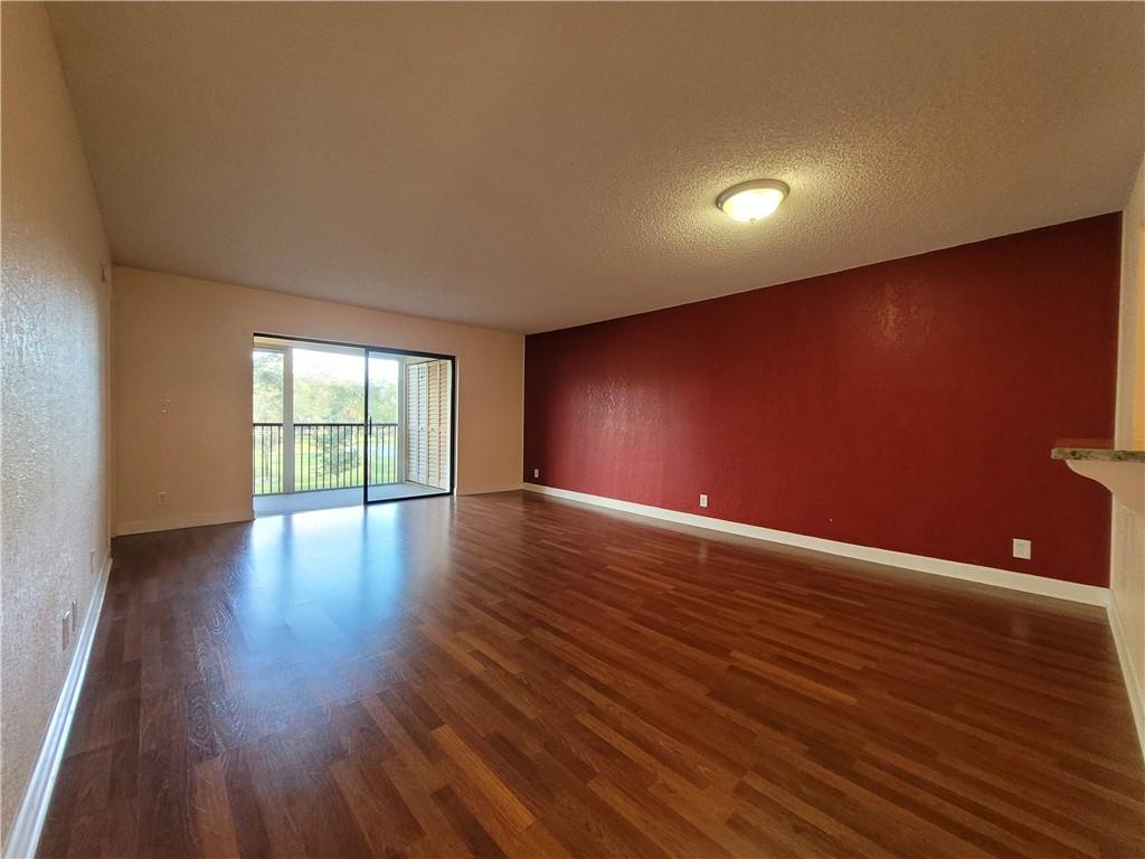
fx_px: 430
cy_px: 430
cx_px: 572
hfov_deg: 106.2
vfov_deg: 89.9
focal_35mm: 13
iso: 320
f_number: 2.2
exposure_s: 1/39
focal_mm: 1.74
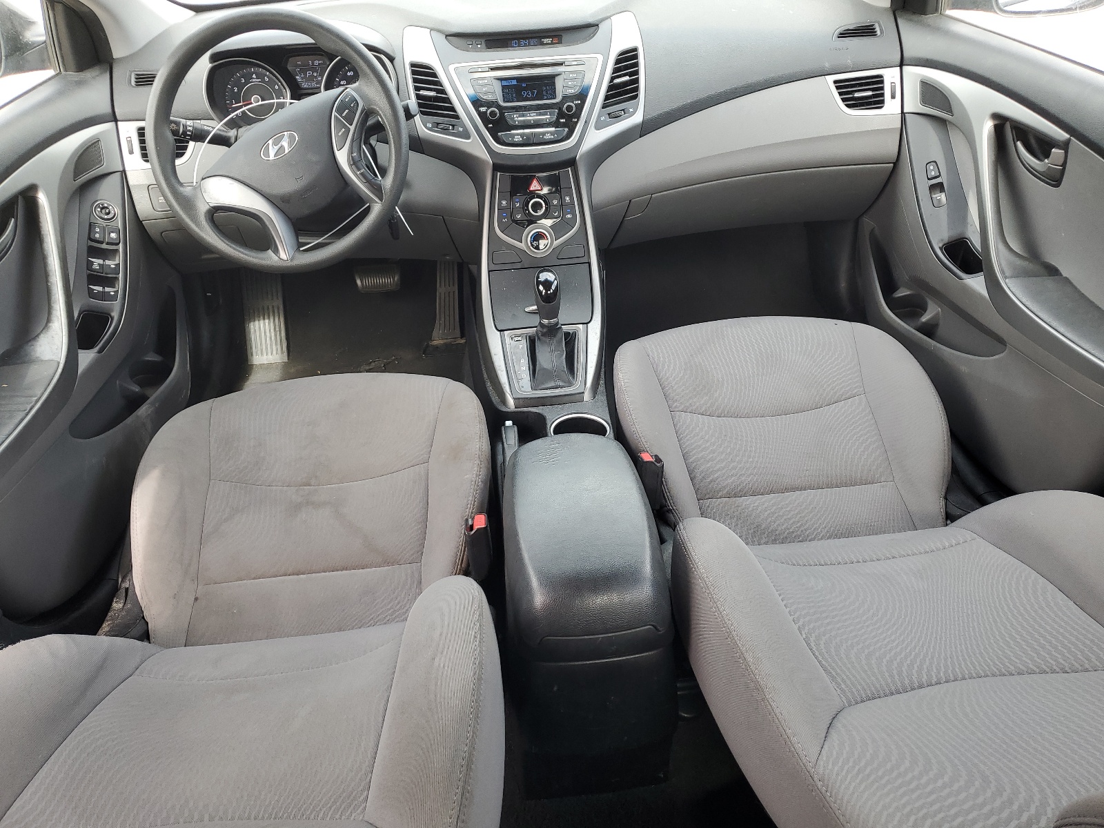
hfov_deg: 67.3
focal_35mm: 26
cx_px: 552
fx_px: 829
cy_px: 414
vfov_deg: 53.1
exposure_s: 1/189
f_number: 1.5
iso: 50
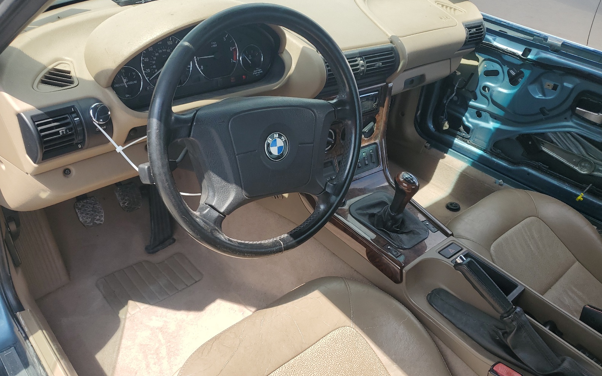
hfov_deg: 66.5
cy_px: 213
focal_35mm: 28
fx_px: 459
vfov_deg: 44.4
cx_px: 305
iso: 50
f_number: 1.5
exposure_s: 1/1111
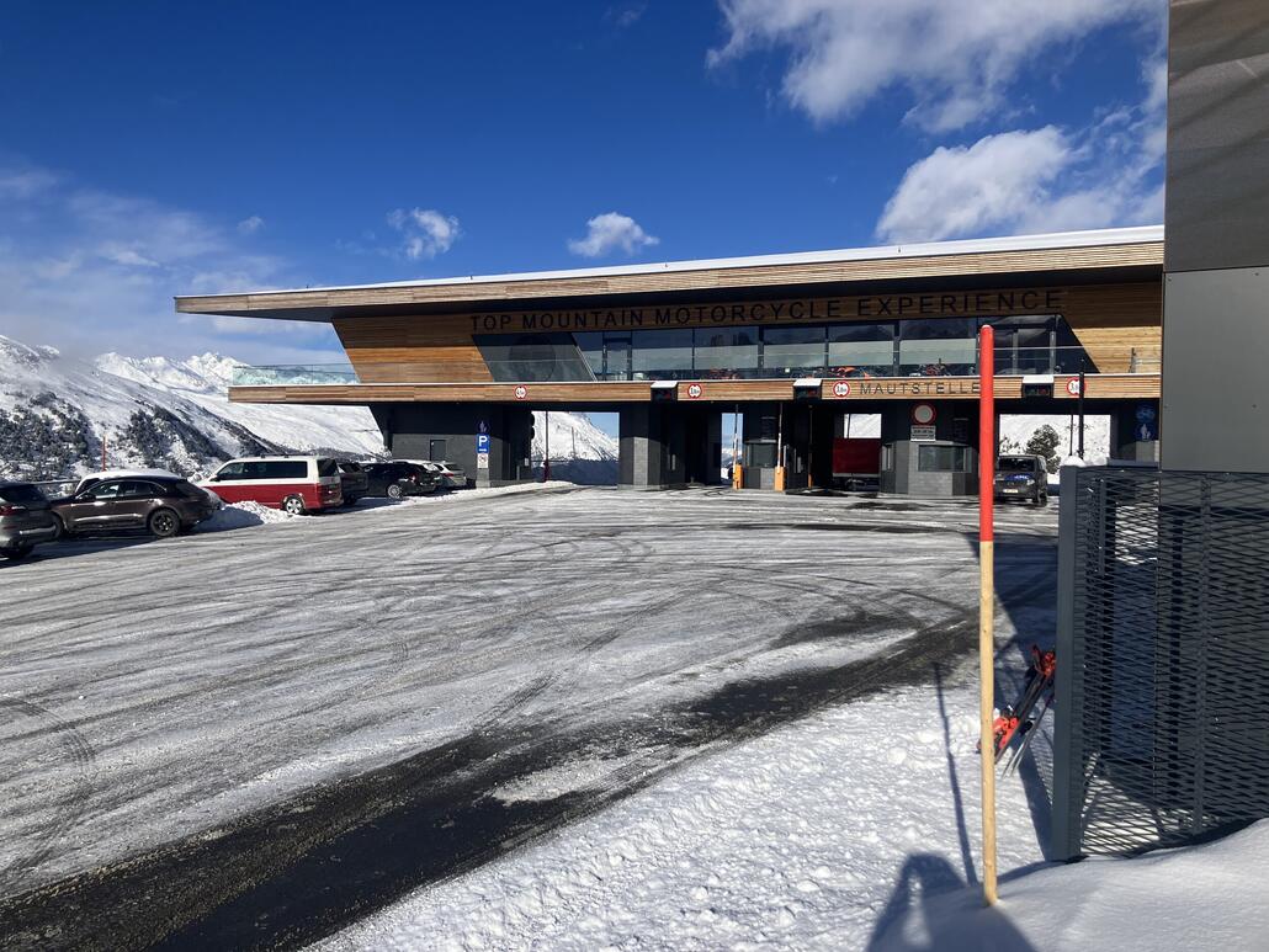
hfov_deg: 63.4
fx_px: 1027
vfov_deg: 49.8
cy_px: 476
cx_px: 634
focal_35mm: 28
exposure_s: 1/4878
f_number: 1.8
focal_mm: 3.99
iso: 32
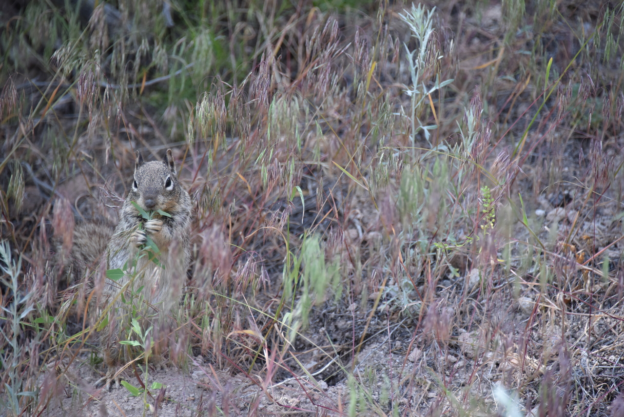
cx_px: 312
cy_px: 208
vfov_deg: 4.6
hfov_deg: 6.9
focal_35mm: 300
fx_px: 5201
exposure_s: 1/640
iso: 1400
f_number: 5.6
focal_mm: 300
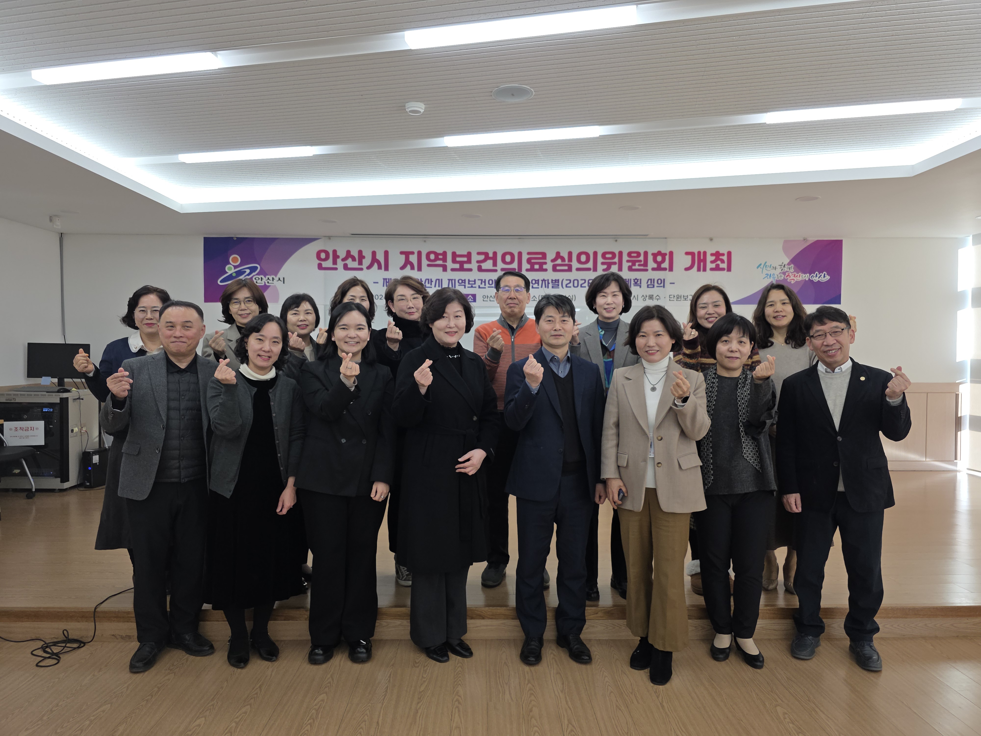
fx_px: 652
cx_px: 490
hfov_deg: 73.9
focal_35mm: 23
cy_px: 368
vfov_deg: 58.9
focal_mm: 6.3
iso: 50
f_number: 1.7
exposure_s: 1/120
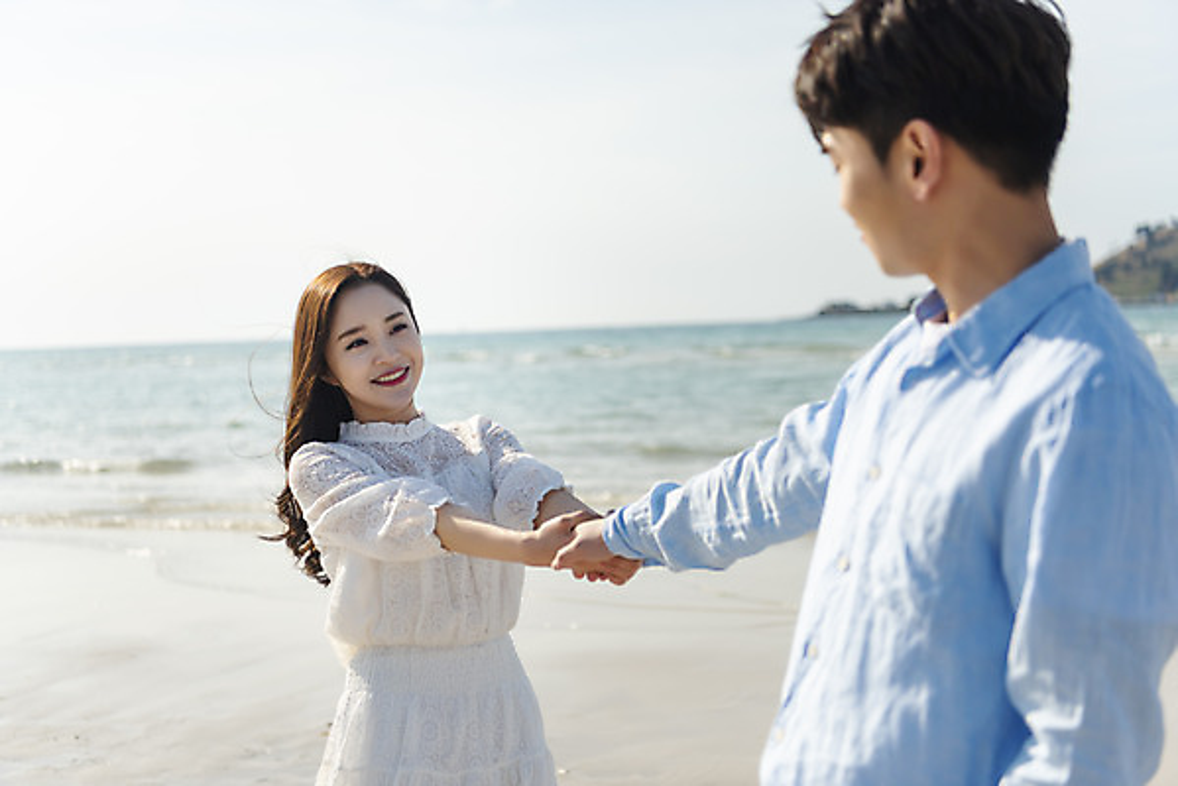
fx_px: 1637
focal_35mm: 50
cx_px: 589
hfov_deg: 39.6
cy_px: 393
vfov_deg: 27.0
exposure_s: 1/3200
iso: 100
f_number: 2.8
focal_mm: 50
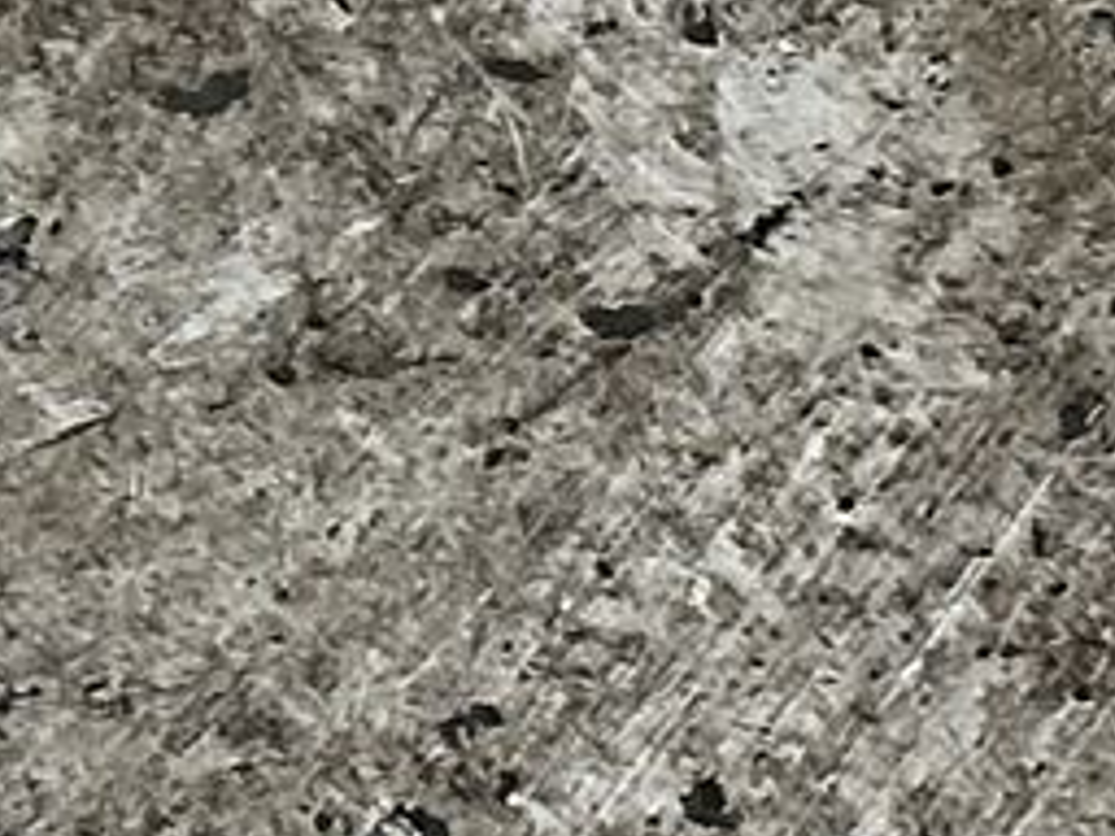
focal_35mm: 384
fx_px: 12369
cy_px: -1541
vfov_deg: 3.8
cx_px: -1006
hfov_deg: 5.1
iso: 80
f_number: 1.78
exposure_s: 1/100
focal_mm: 6.86
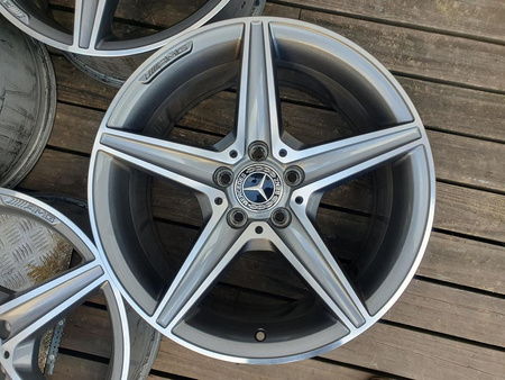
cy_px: 190
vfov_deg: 53.1
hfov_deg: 67.3
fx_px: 380
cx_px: 252
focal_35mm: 26
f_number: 2.4
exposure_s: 1/162
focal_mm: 4.32
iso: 50
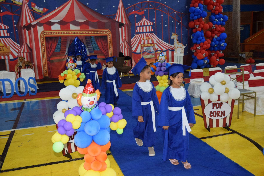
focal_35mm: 38
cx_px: 132
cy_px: 88
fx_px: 275
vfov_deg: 35.6
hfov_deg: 51.2
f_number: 3.8
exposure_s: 1/60
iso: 1100
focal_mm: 25
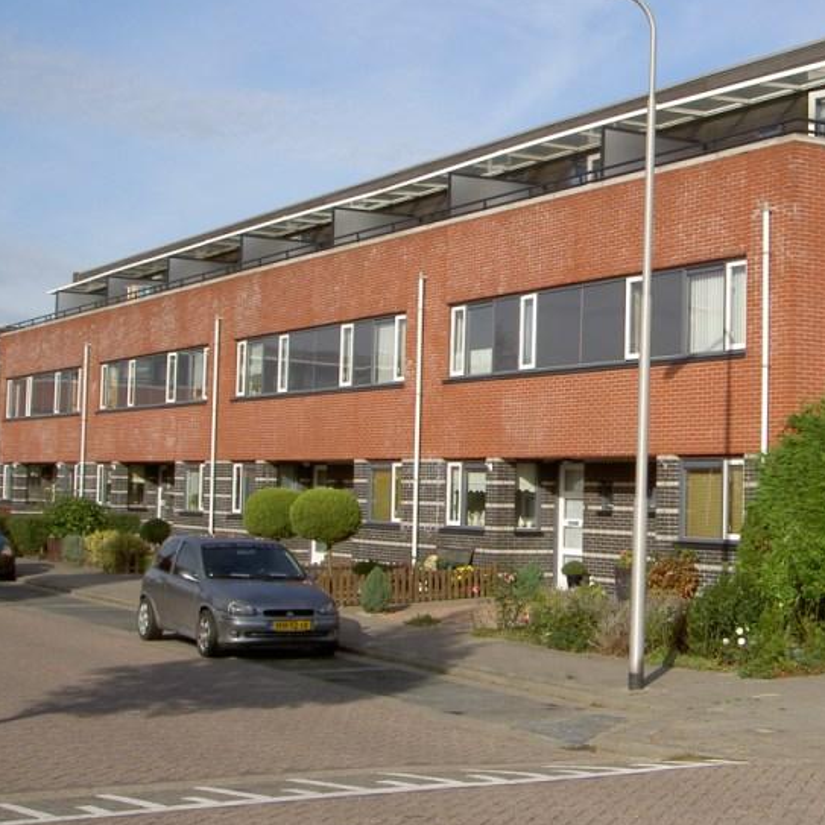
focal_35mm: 65
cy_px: 380
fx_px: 1753
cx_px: 650
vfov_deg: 26.5
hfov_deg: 26.0
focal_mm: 8
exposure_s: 1/400
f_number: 4.7
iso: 50
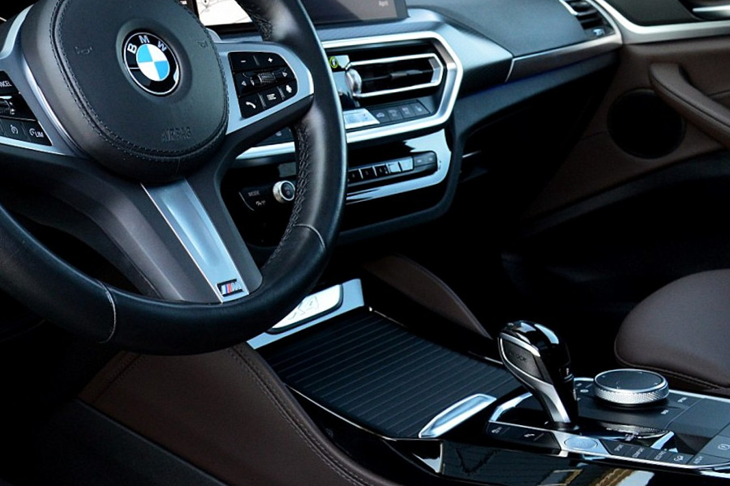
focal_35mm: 54
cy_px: 55
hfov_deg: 35.6
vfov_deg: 24.4
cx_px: 139
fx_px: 1095
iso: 800
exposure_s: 1/60
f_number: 7.1
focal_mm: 20
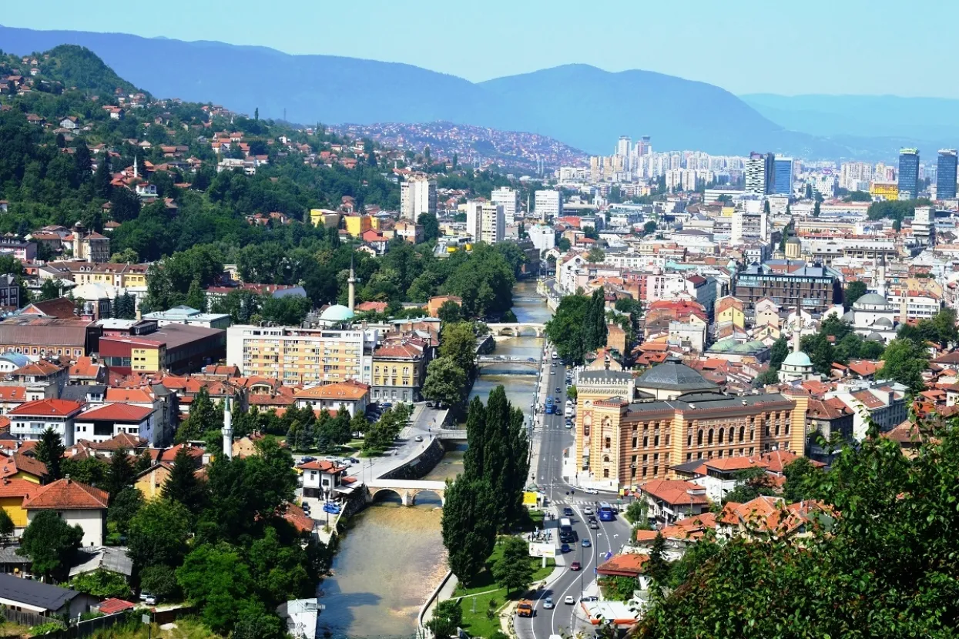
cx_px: 480
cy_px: 320
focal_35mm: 68
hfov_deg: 29.9
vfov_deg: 20.2
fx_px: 1798
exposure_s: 1/250
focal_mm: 45
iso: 100
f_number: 8
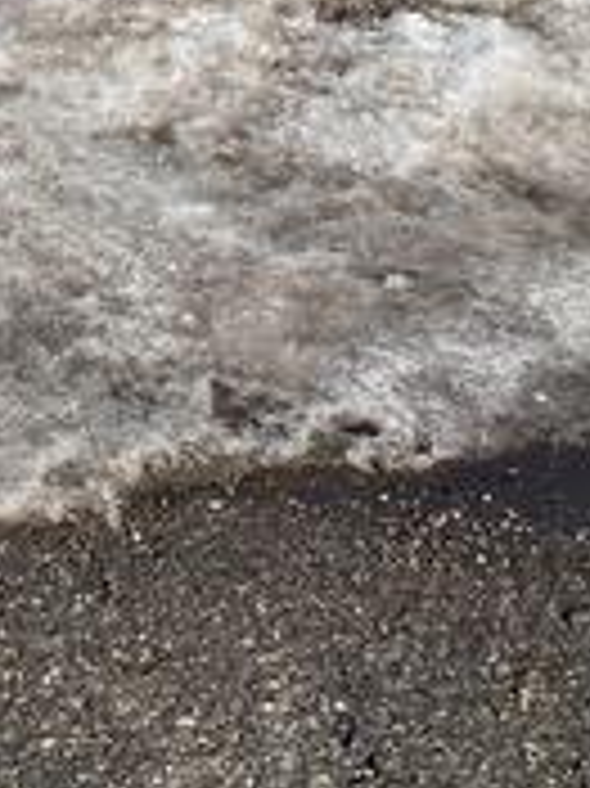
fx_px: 2025
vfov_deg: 18.9
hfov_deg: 14.9
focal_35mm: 89
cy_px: -450
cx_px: -401
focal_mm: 4.25
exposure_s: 1/3497
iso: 32
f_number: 1.8
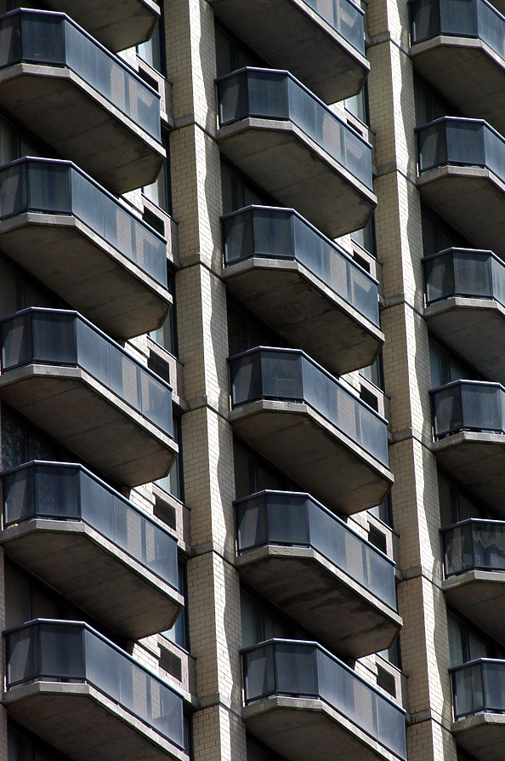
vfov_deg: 6.8
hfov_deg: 4.5
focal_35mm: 302
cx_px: 252
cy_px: 382
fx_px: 6369
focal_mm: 200
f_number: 6.3
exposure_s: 1/640
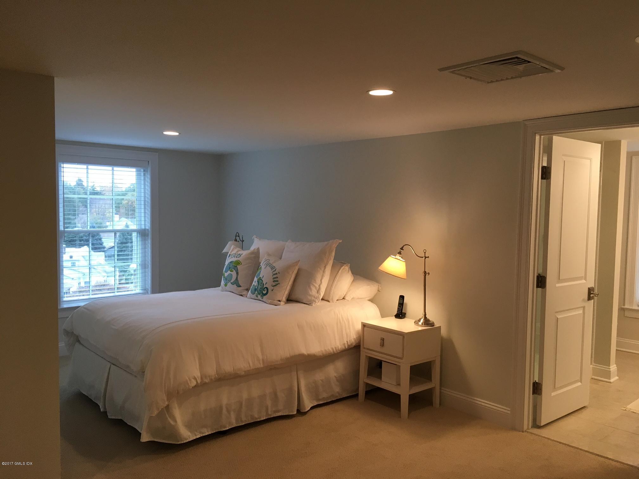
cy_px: 240
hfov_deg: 61.7
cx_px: 320
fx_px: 535
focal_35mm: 29
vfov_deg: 48.2
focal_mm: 4.15
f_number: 2.2
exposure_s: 1/30
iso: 40
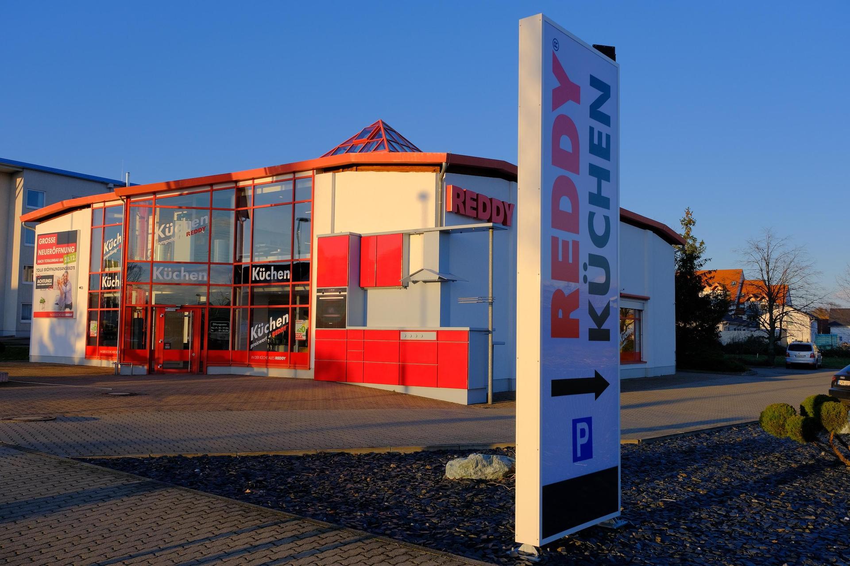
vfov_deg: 43.6
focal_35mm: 30
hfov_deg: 61.9
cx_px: 425
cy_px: 283
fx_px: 708
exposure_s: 1/300
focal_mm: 20.2
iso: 320
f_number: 8
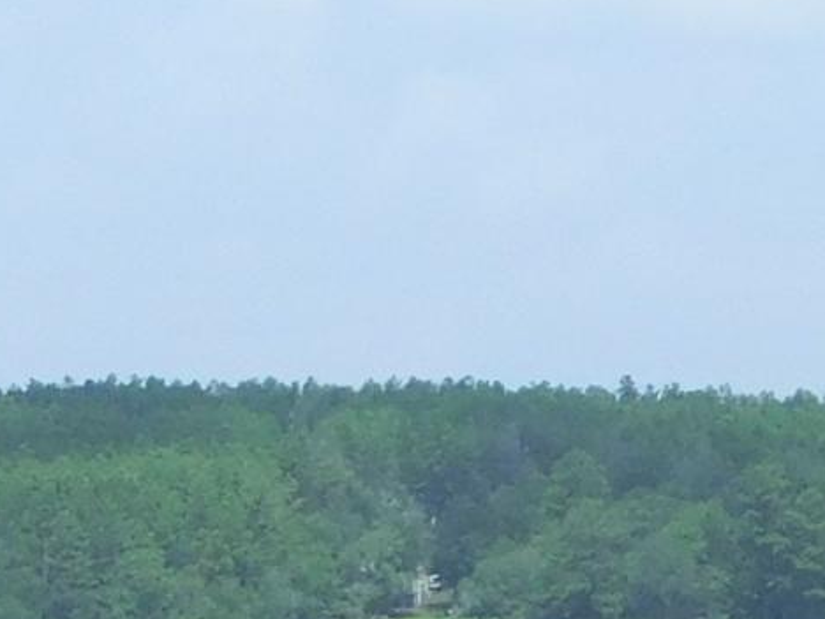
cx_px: -733
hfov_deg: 3.8
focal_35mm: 513
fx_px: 12226
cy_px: 476
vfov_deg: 2.9
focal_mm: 14.2
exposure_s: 1/800
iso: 125
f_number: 4.4
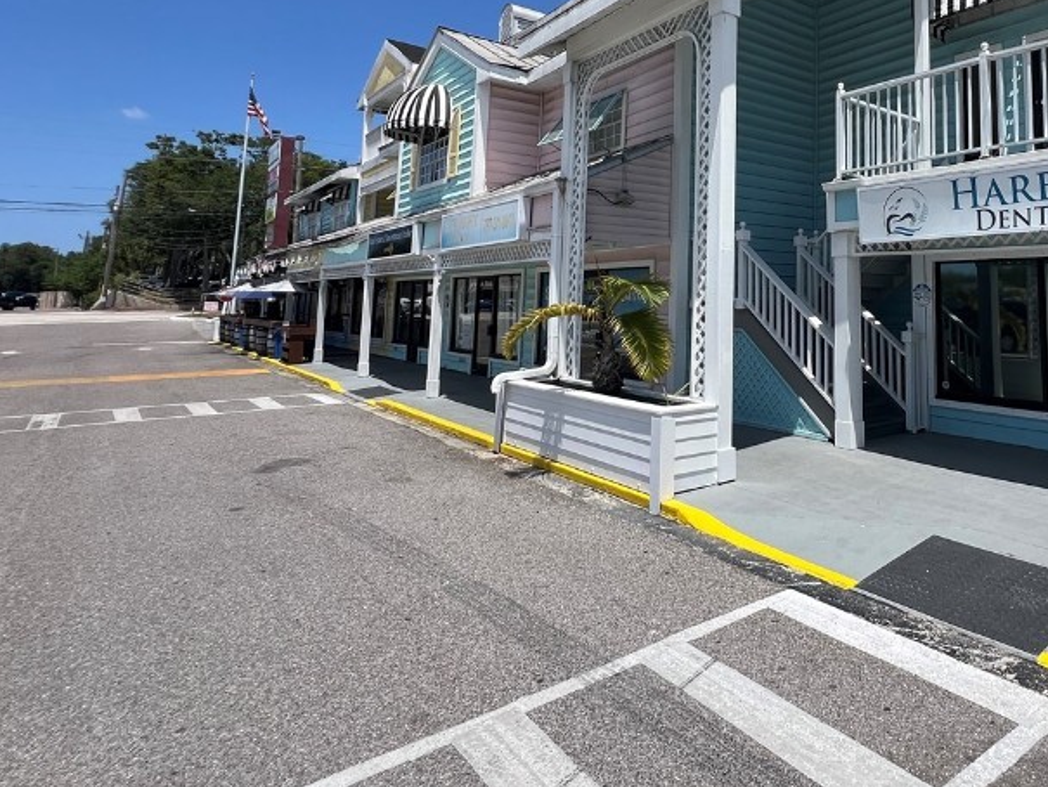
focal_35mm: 22
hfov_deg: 71.6
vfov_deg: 58.5
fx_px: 666
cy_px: 213
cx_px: 774
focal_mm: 1.57
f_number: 1.8
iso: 32
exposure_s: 1/1946
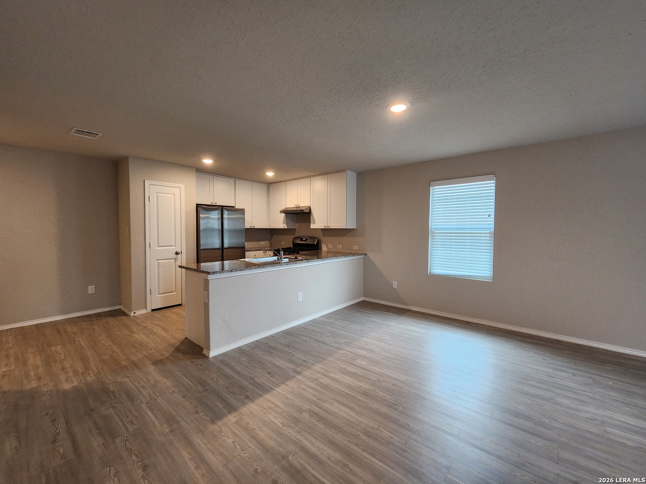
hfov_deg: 106.2
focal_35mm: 13
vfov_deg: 89.9
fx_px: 243
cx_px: 323
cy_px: 242
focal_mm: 2.2
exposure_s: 1/60
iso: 200
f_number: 2.2
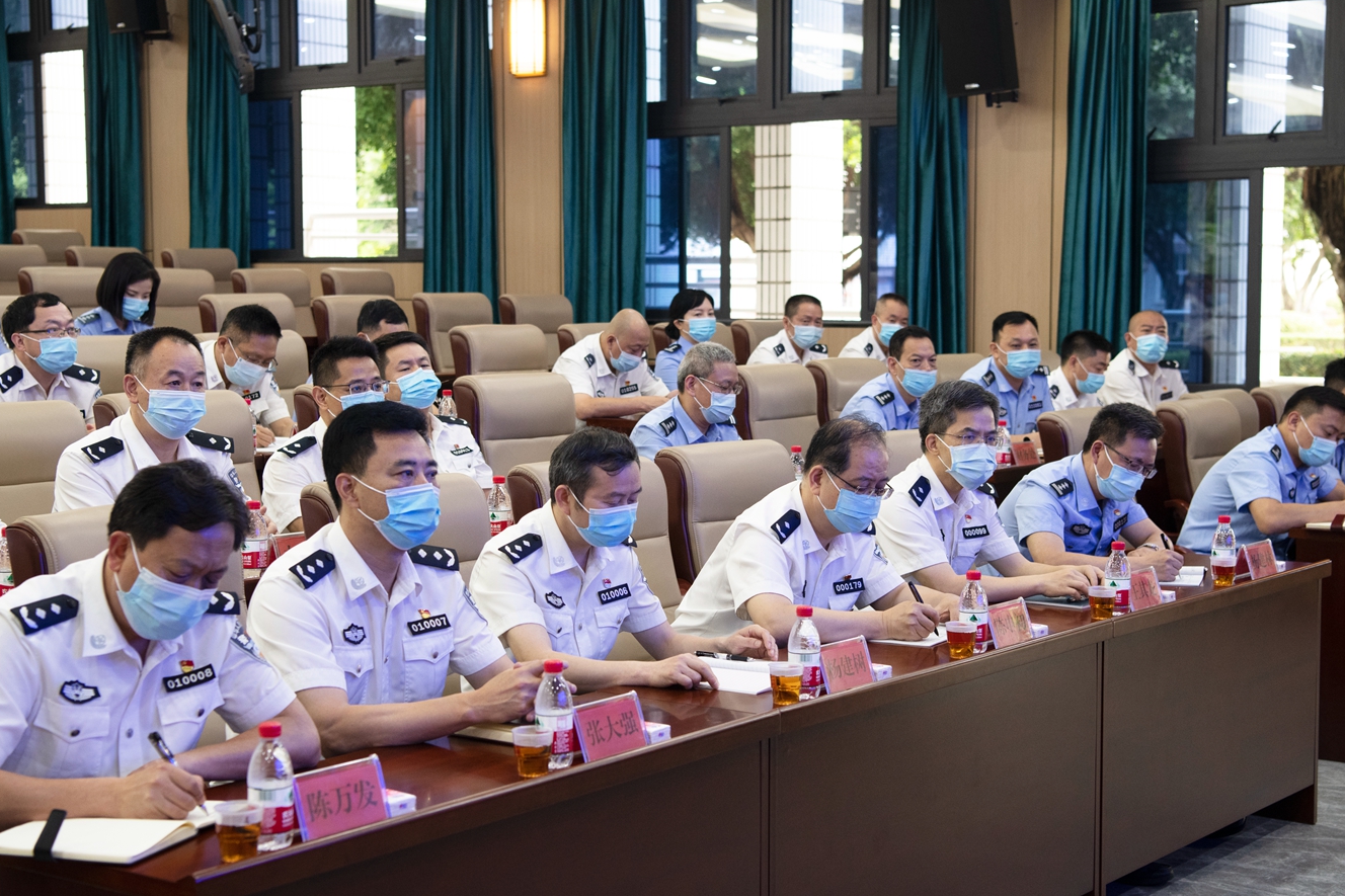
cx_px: 684
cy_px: 461
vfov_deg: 22.3
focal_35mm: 61
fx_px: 2279
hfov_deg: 32.9
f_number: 3.5
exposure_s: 1/50
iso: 800
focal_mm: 45
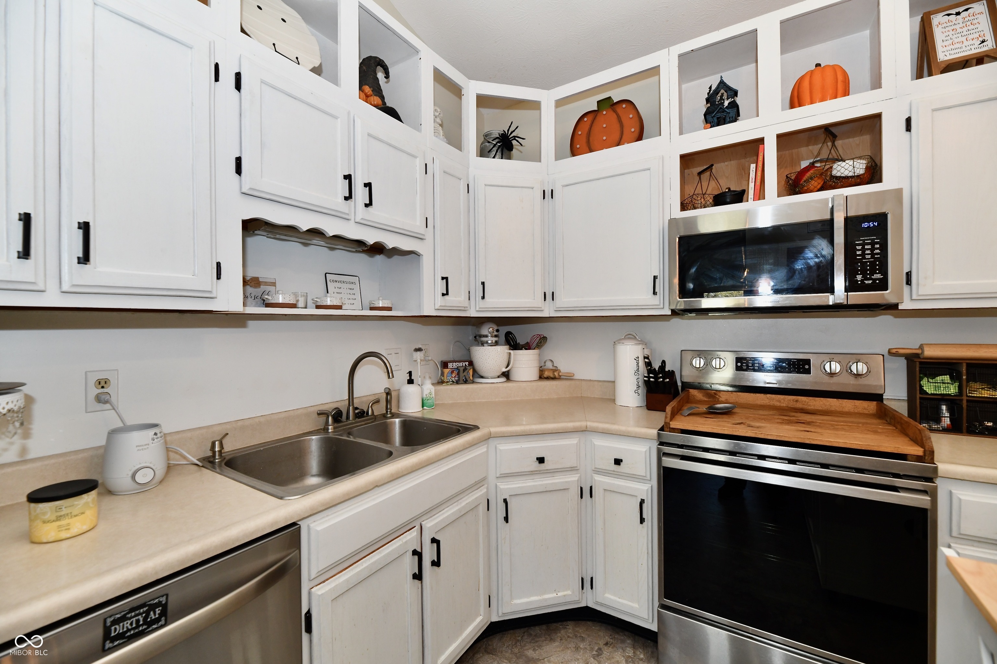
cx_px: 498
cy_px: 332
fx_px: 388
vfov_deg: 81.2
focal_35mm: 14
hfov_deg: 104.3
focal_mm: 14
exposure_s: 1/60
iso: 640
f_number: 6.3
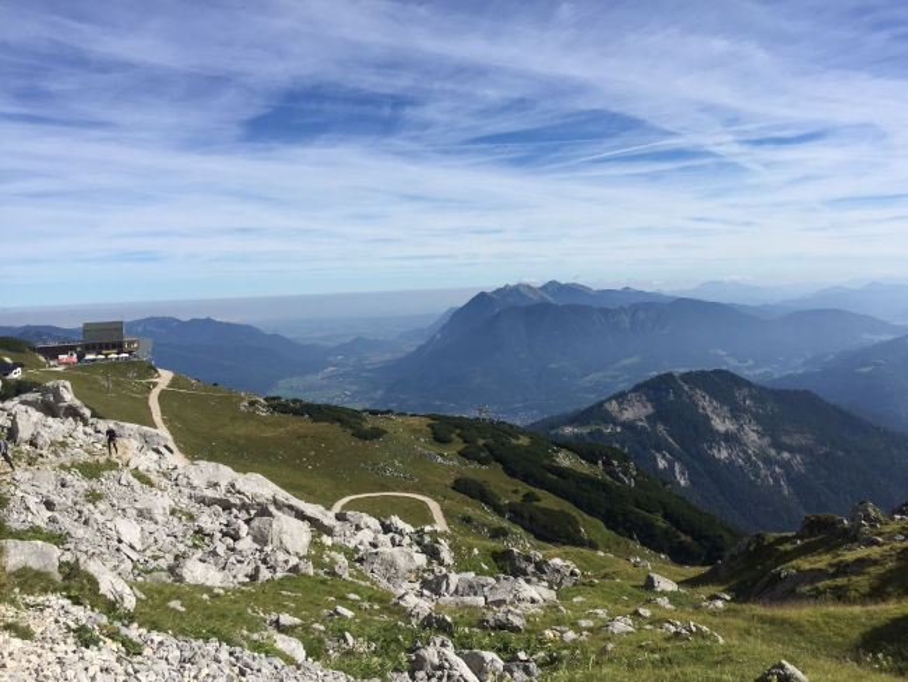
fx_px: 761
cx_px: 454
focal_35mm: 29
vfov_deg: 48.3
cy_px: 341
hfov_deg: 61.6
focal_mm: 4.15
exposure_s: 1/2825
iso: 32
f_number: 2.2
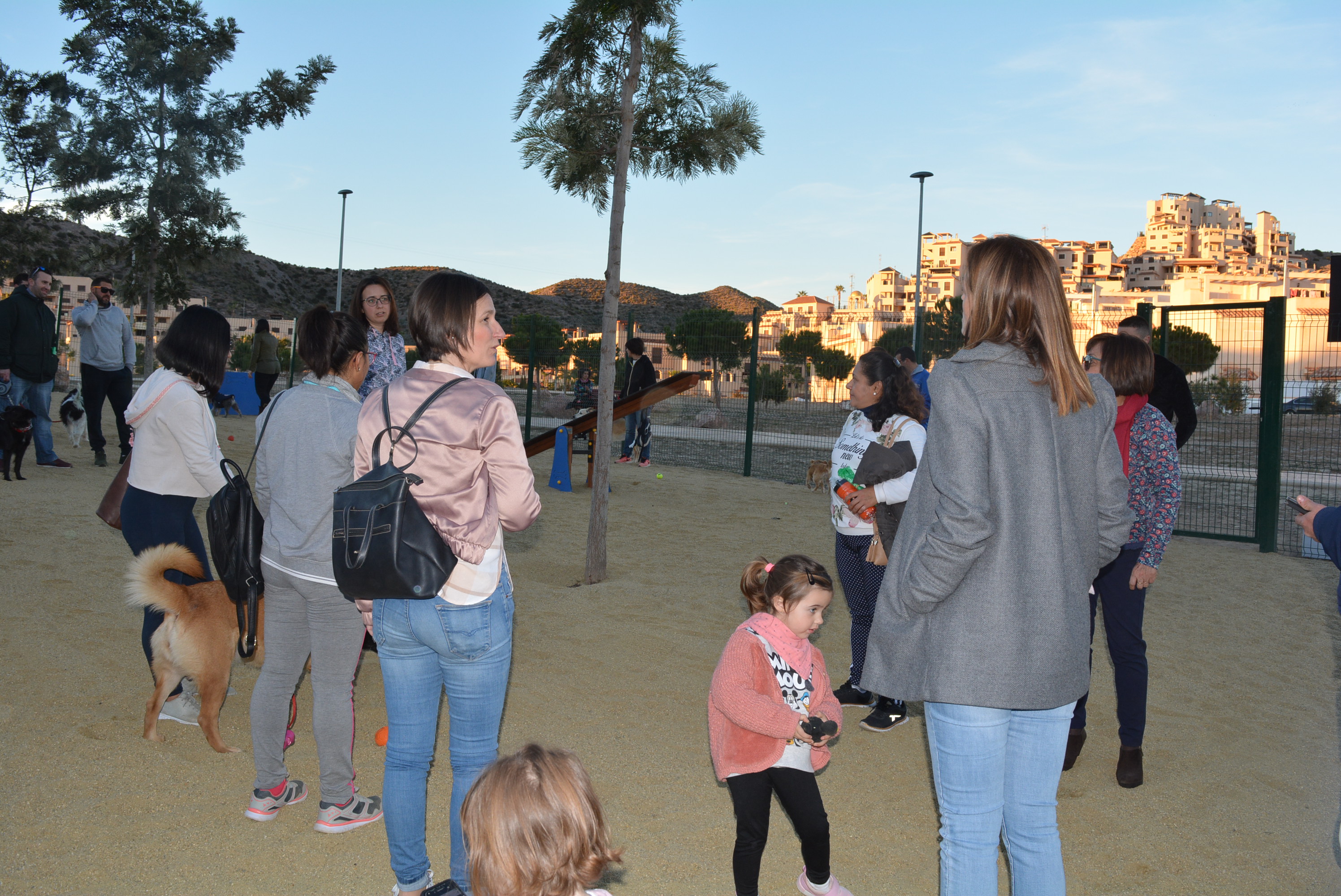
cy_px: 448
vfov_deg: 43.7
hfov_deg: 61.9
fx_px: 1118
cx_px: 670
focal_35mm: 30
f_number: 6.3
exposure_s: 1/200
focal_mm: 20
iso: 400
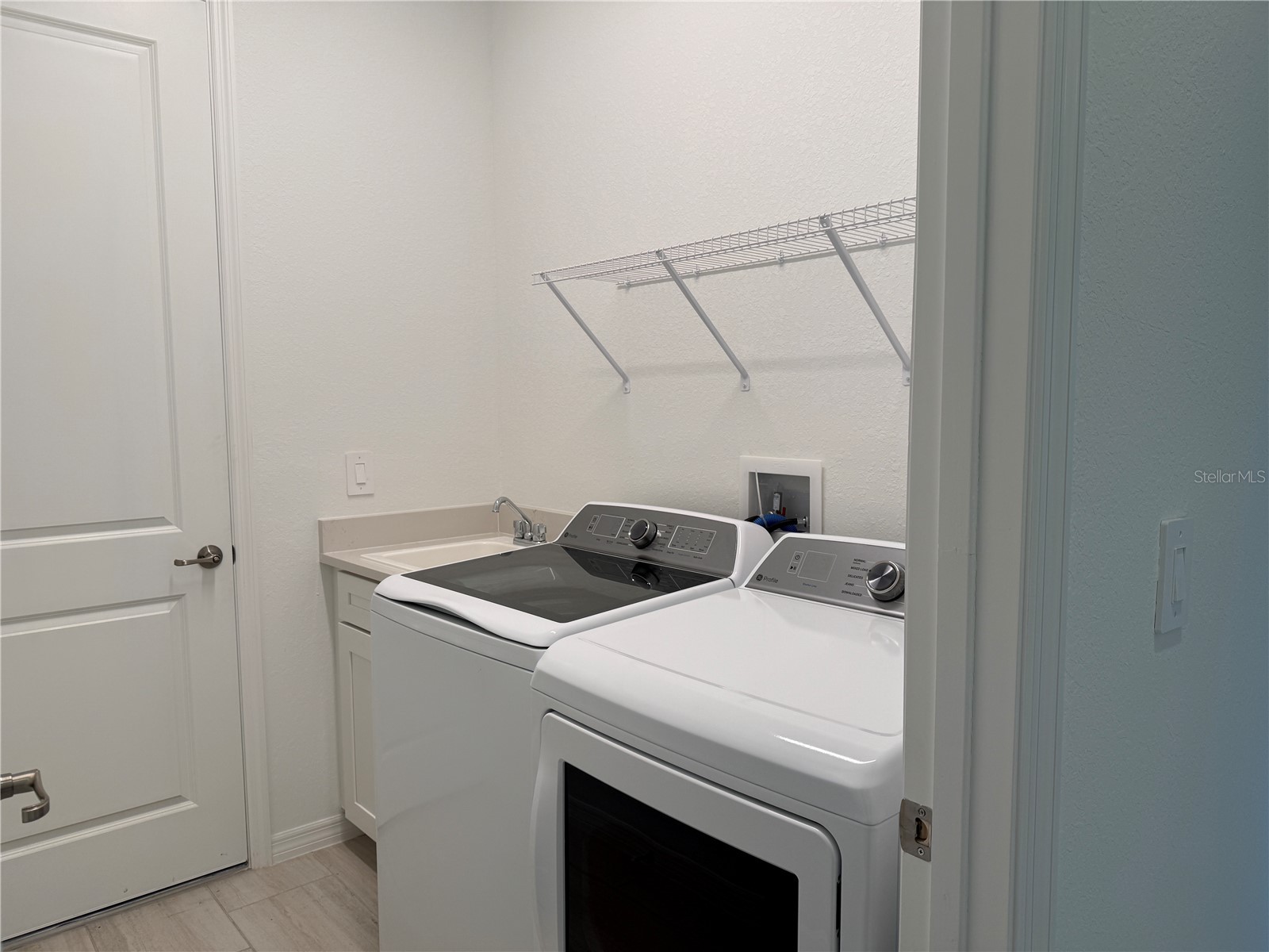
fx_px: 880
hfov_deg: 71.6
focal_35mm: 24
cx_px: 634
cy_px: 476
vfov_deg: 56.8
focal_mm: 6.76
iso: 50
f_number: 1.78
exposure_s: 1/123
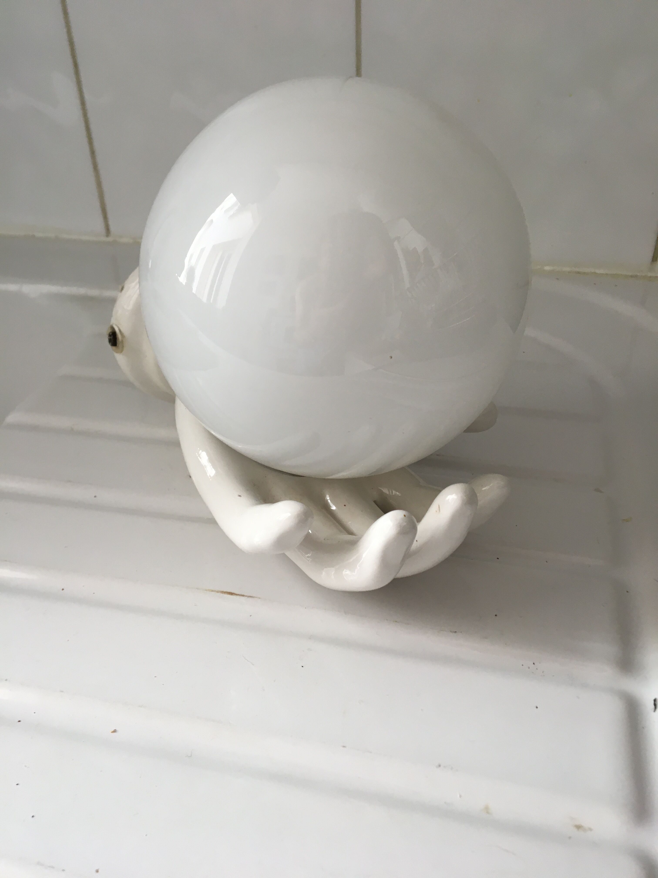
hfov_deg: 48.2
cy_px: 439
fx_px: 735
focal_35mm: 29
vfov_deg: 61.7
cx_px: 329
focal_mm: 4.15
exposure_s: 1/33
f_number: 2.2
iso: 32
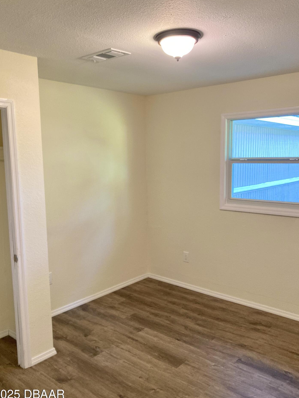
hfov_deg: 46.8
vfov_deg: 60.0
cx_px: 144
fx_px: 346
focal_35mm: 30
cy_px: 201
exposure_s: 1/40
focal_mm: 3.99
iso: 320
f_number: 1.8
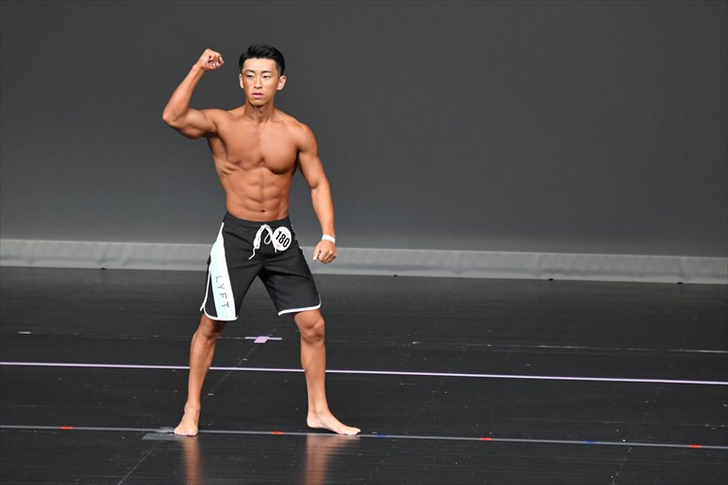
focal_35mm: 345
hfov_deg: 6.0
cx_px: 364
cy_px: 242
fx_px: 6973
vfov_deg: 4.0
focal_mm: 230
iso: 4000
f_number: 5.6
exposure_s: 1/400
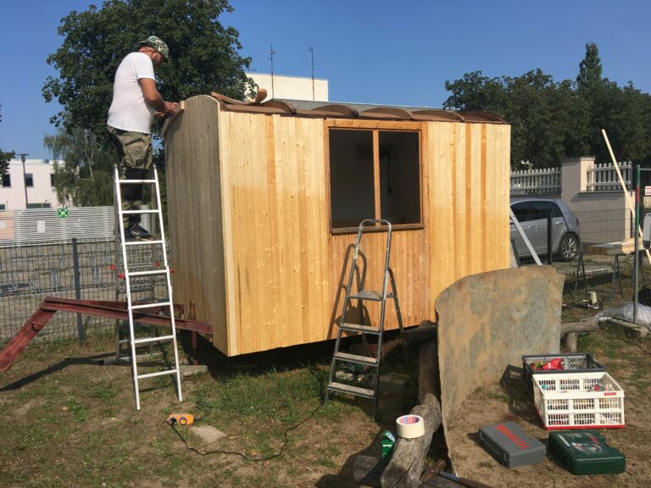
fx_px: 545
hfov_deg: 61.7
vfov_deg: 48.2
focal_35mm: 29
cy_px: 244
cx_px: 326
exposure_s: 1/2404
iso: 25
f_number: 2.2
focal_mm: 4.15
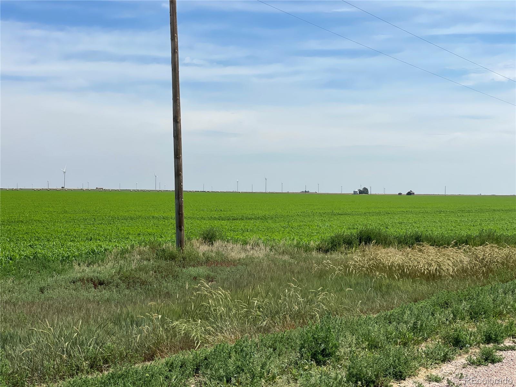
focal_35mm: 52
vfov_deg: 28.0
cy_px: 194
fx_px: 775
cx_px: 258
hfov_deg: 36.8
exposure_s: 1/3195
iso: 25
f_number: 2
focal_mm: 6
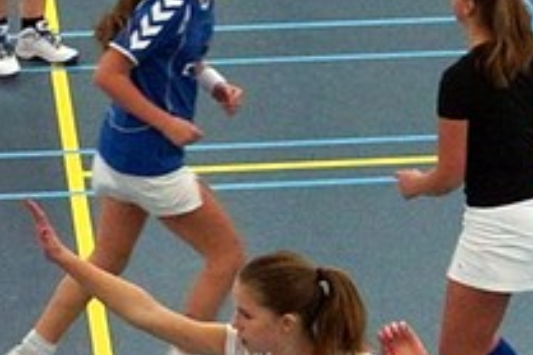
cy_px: 77
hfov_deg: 12.9
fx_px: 2175
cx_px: 887
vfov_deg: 9.3
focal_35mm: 147
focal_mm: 20
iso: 800
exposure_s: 1/200
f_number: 4
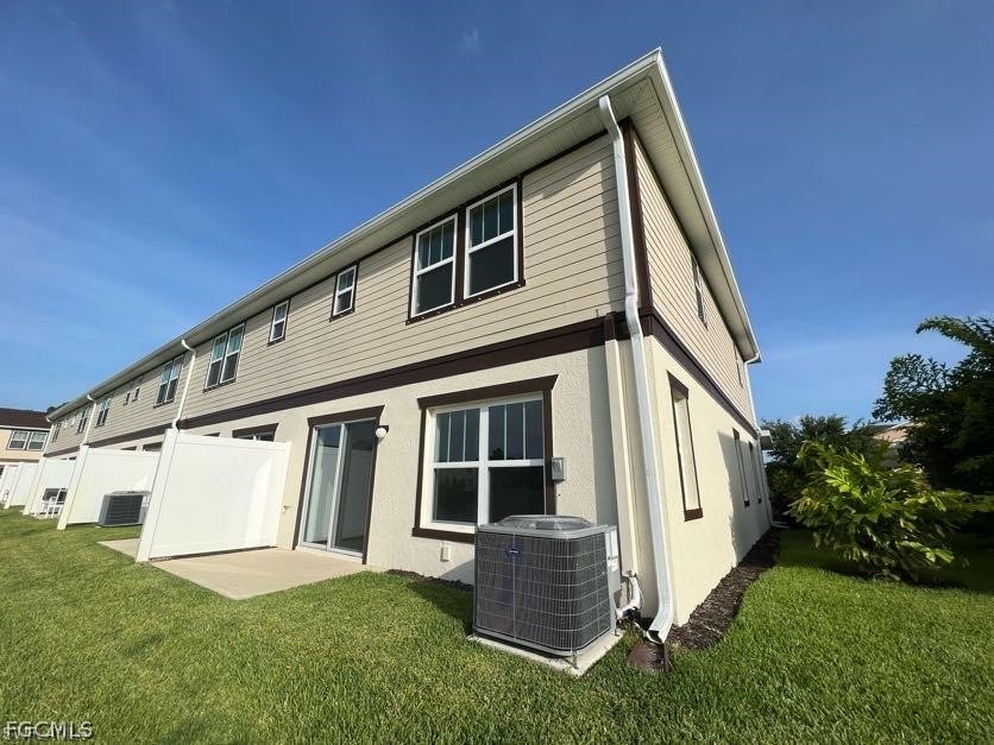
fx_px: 373
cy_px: 372
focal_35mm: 13
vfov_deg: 89.9
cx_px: 497
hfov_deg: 106.2
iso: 32
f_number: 1.8
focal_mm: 1.57
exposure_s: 1/2660
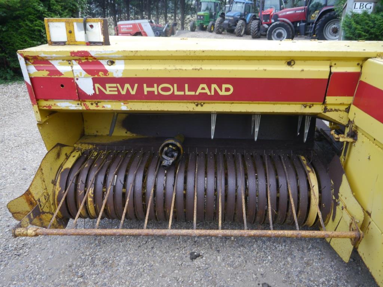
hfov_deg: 63.4
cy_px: 144
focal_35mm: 28
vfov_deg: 49.7
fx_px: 310
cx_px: 192
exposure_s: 1/80
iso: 160
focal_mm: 14
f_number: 3.5
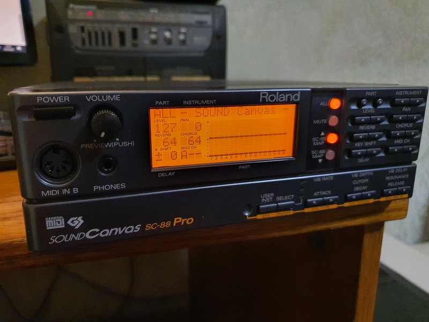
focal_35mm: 26
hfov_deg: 67.3
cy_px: 161
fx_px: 322
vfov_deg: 53.1
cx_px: 214
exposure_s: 1/50
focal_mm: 4.3
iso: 640
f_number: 1.5
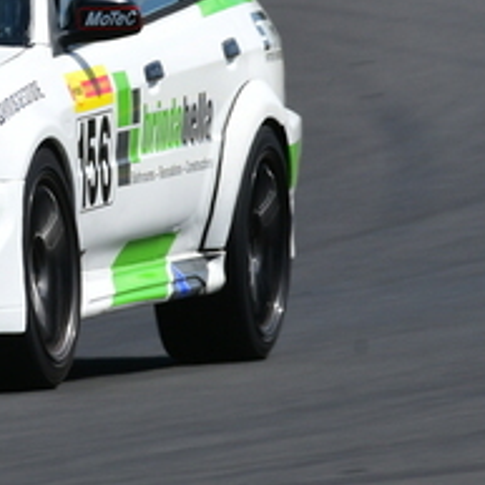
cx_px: -10
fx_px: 35111
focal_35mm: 2215
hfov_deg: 0.8
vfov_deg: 0.8
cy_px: -104
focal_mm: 420
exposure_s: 1/125
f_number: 14
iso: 100
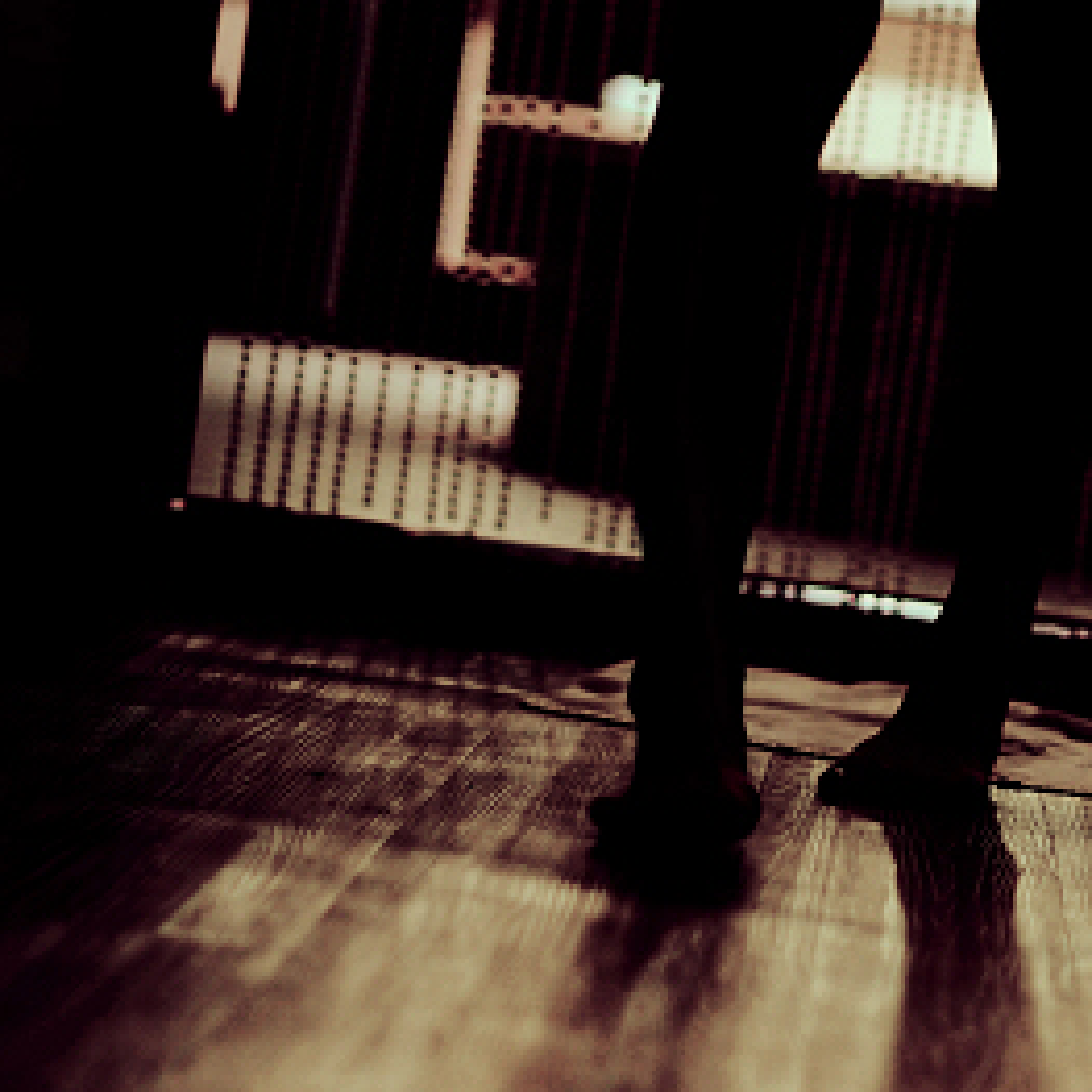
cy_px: 382
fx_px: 4604
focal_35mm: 129
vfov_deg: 13.5
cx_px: 913
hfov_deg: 13.4
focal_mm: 50
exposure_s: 1/40
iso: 720
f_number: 1.4
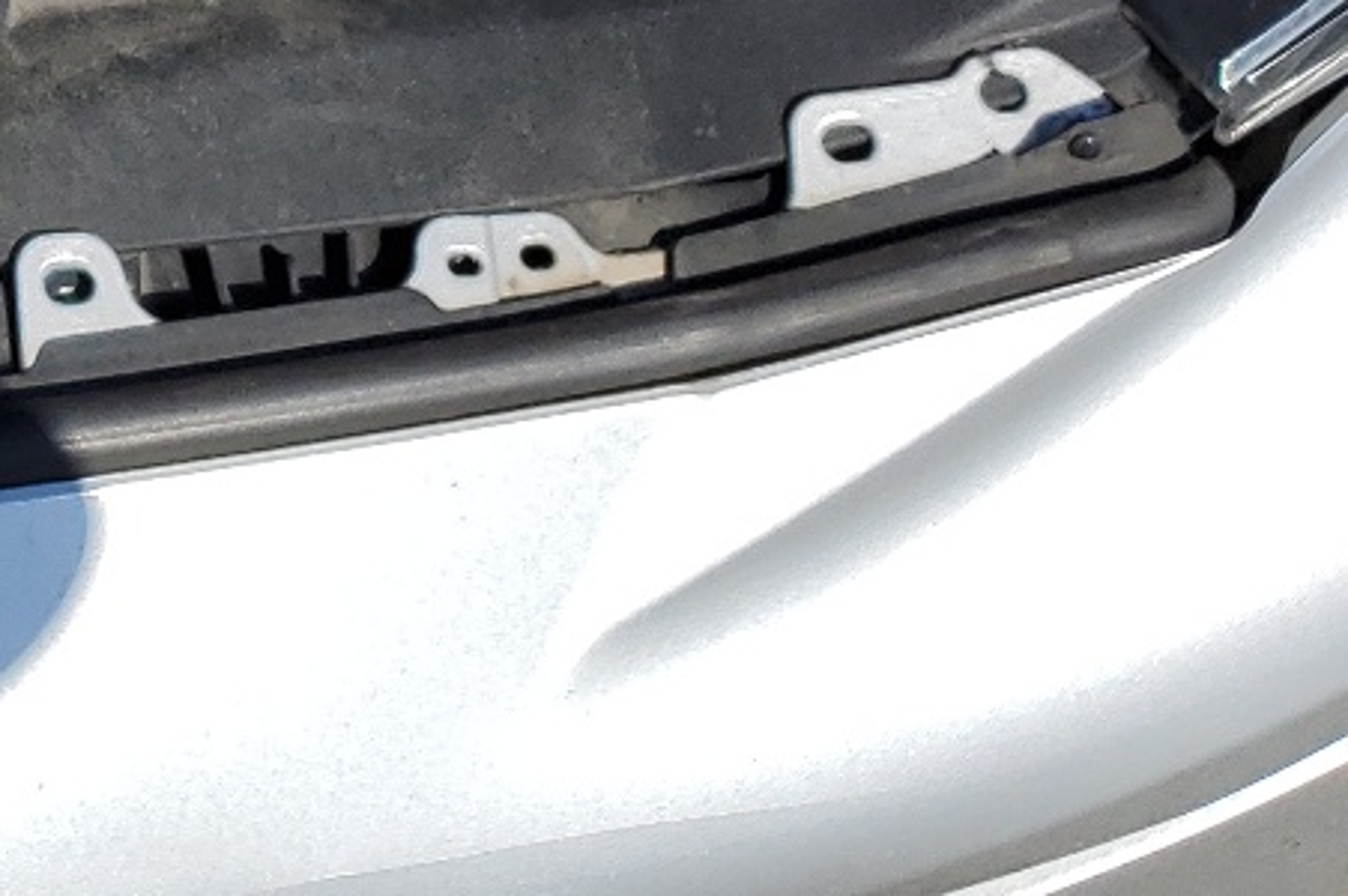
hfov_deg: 19.1
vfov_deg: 12.8
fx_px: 3592
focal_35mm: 96
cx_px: -577
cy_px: -753
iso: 50
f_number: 1.5
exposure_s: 1/5000
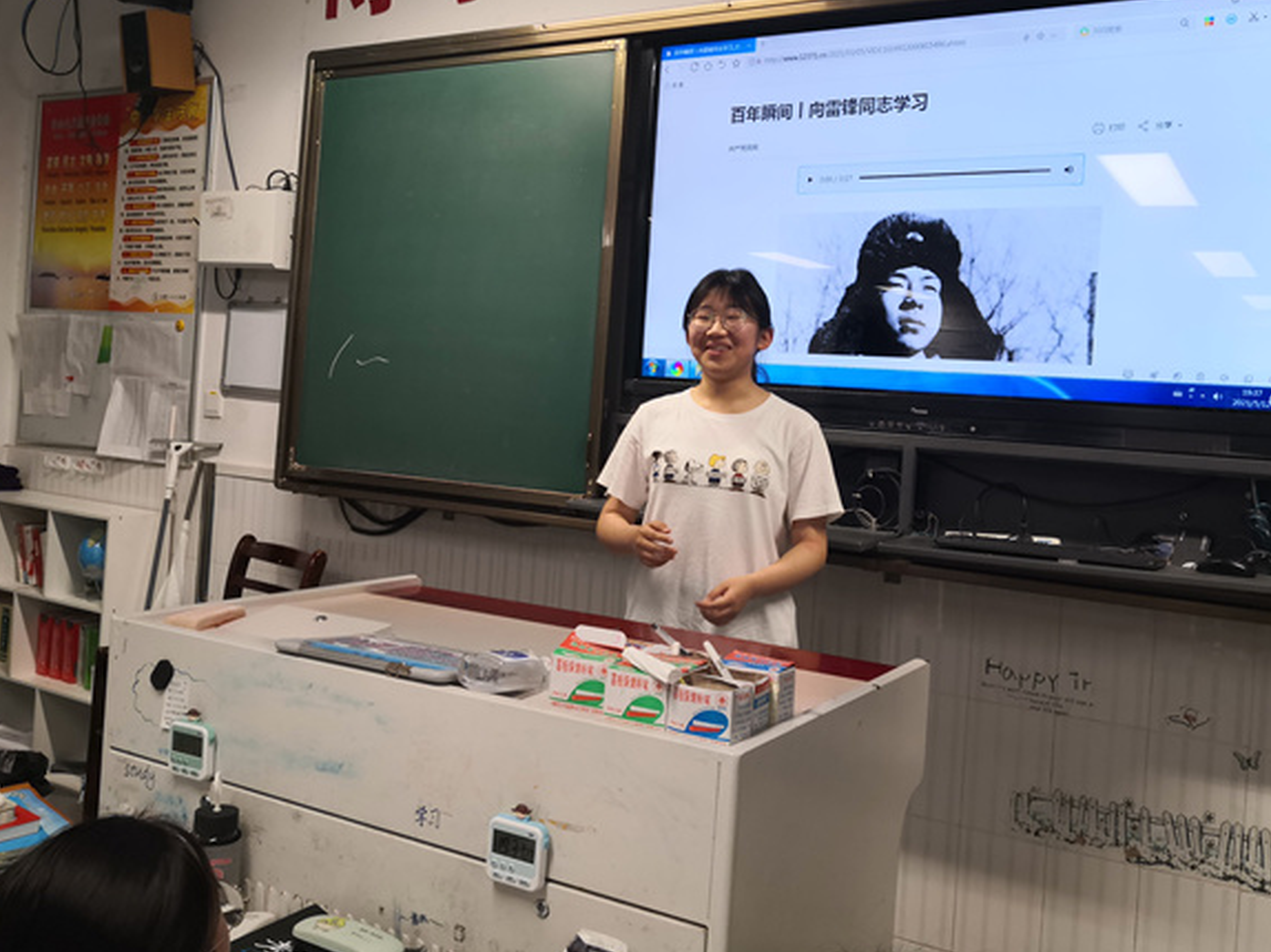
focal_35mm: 32
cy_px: 410
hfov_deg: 56.8
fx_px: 1174
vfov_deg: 44.0
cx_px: 684
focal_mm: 3.95
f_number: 1.6
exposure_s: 1/50
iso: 50
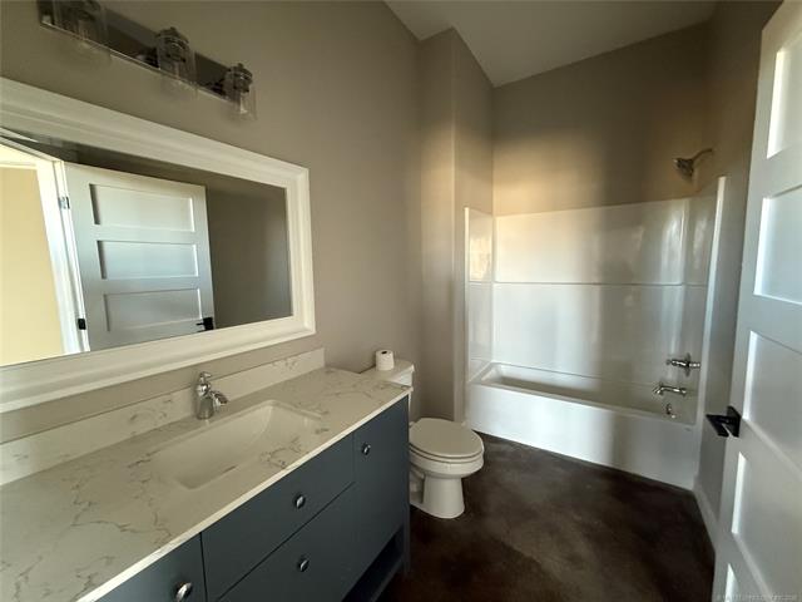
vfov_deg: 85.7
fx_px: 324
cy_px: 301
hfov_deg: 102.1
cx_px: 401
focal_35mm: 14
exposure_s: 1/60
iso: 800
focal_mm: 2.22
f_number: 2.2
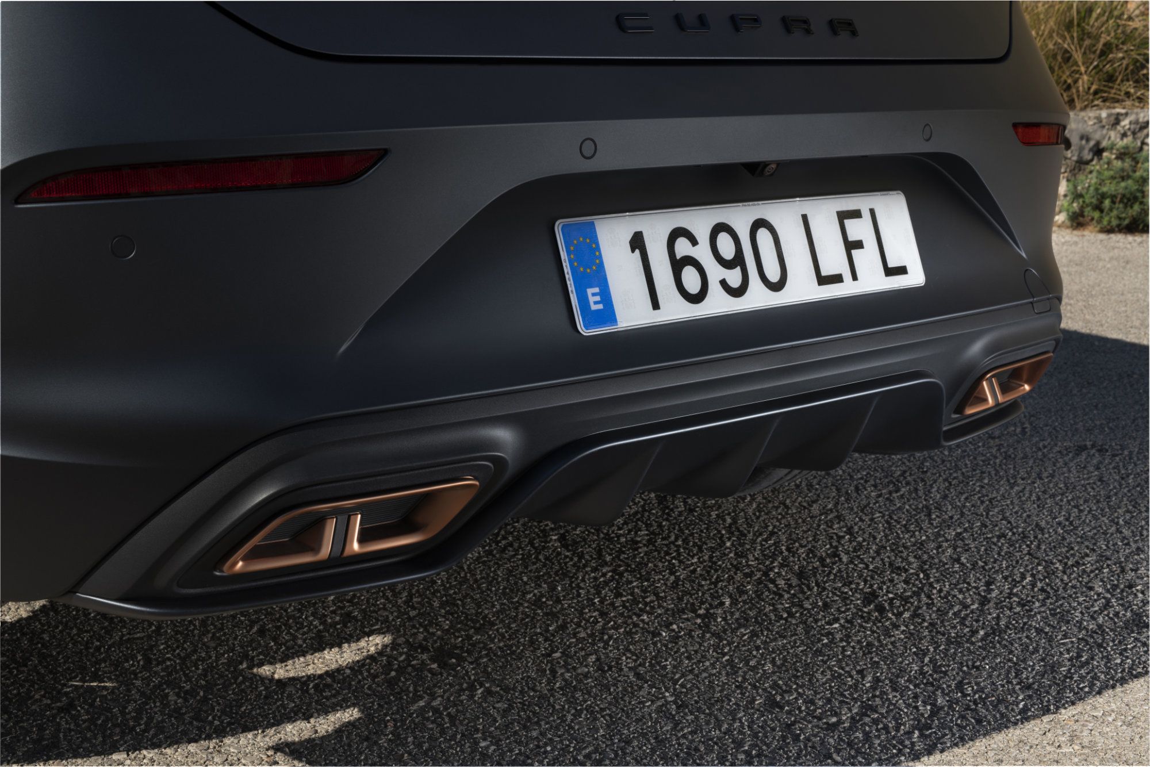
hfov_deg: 39.6
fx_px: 1597
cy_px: 384
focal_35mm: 50
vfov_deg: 27.0
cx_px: 575
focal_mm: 50
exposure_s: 1/25
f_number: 16
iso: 200
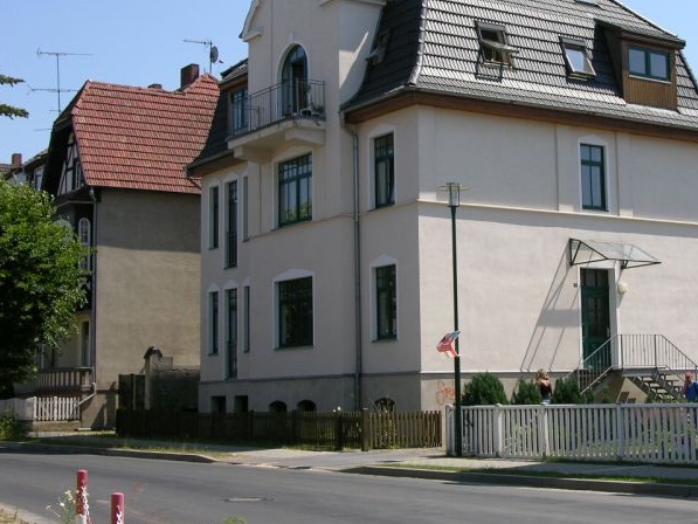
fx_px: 1351
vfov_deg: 21.9
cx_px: 463
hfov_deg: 28.8
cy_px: 227
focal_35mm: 67
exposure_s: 1/200
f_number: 6
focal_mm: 12.7
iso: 50
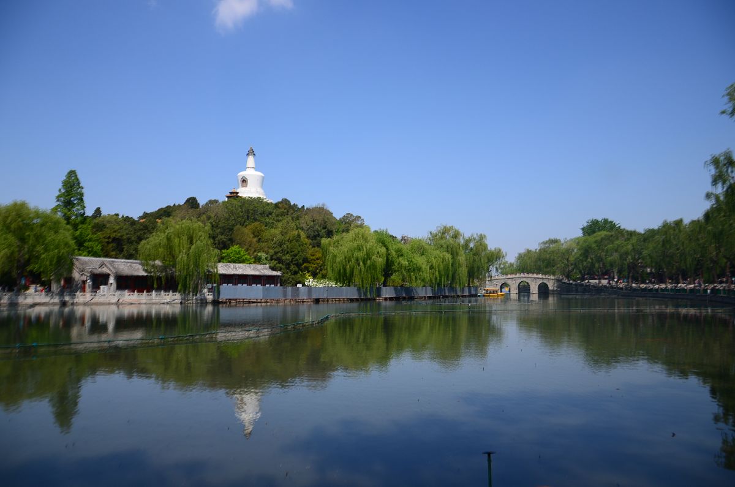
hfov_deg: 67.5
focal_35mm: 27
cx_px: 368
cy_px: 244
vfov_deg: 47.7
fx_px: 550
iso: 100
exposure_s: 1/1250
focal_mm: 18
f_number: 3.5
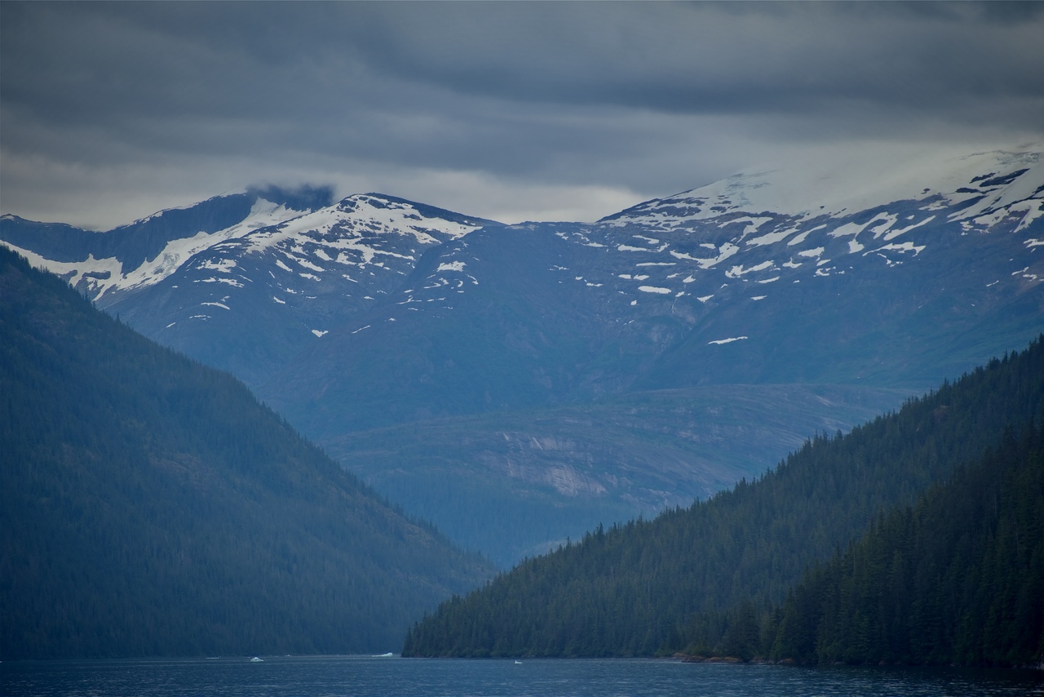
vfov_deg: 4.6
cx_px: 522
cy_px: 348
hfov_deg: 6.9
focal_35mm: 300
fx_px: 8701
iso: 160
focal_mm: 300
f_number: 5.6
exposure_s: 1/640
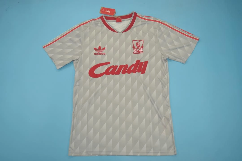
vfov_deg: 43.6
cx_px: 121
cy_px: 80
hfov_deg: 61.9
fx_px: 202
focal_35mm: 30
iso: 200
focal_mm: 20
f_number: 3.8
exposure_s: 1/160
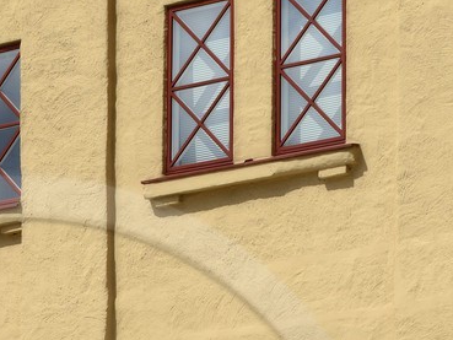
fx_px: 3273
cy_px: 558
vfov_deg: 5.9
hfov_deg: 7.9
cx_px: 18
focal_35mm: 250
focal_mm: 60
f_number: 11
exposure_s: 1/320
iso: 200
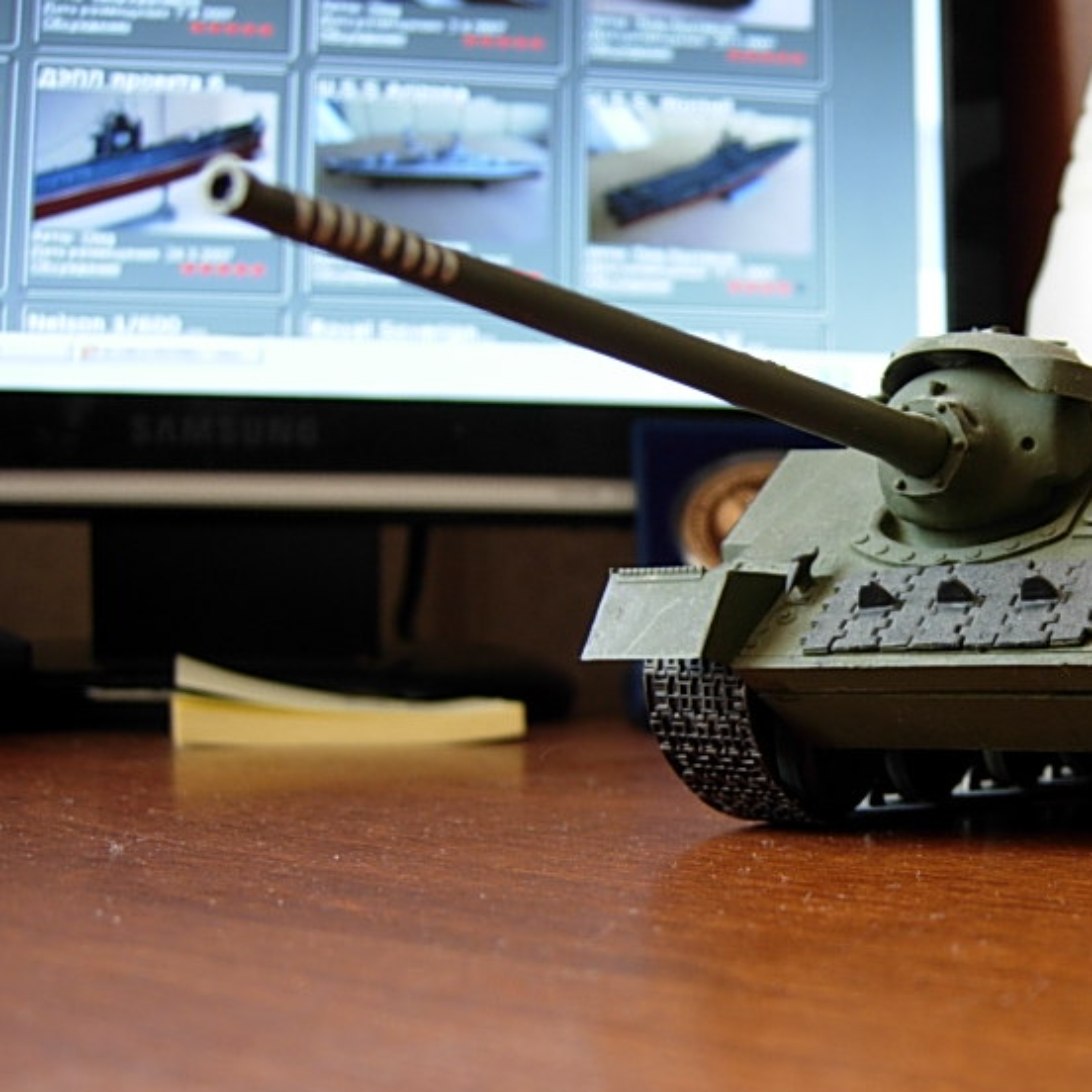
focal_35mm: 59
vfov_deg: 29.0
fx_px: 2106
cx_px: 1009
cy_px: 663
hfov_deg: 27.9
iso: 56
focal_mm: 7.5
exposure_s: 1/4
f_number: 2.7
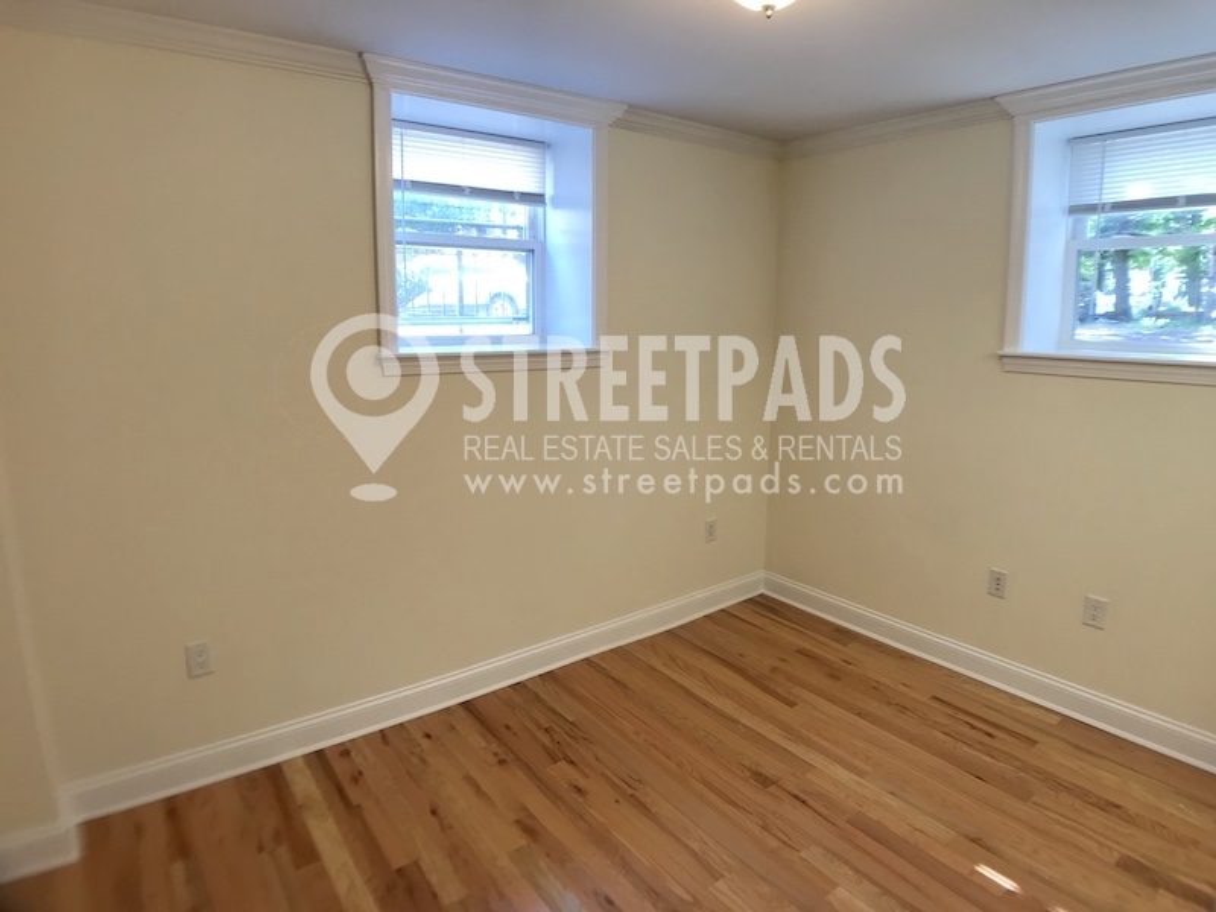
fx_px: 984
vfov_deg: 49.7
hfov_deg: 63.4
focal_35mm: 28
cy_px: 456
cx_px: 608
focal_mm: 3.99
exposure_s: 1/45
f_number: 1.8
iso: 32
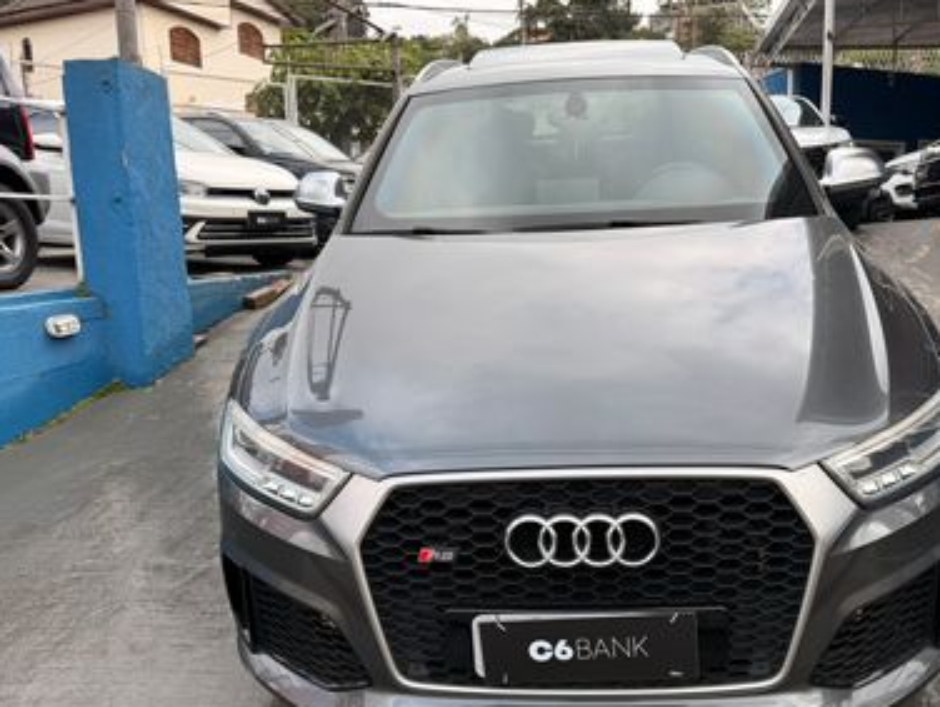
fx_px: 816
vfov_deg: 46.6
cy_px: 422
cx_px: 540
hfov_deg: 59.6
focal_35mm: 30
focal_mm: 6.76
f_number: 1.78
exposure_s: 1/1770
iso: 80
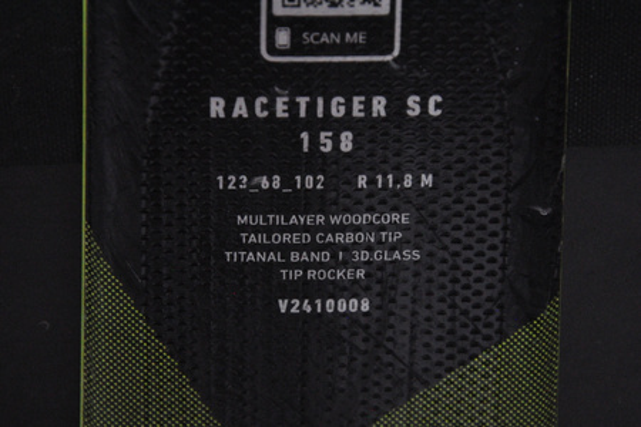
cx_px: 320
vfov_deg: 8.7
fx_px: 2804
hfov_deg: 13.0
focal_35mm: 158
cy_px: 214
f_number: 8
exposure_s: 1/125
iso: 3200
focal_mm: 105
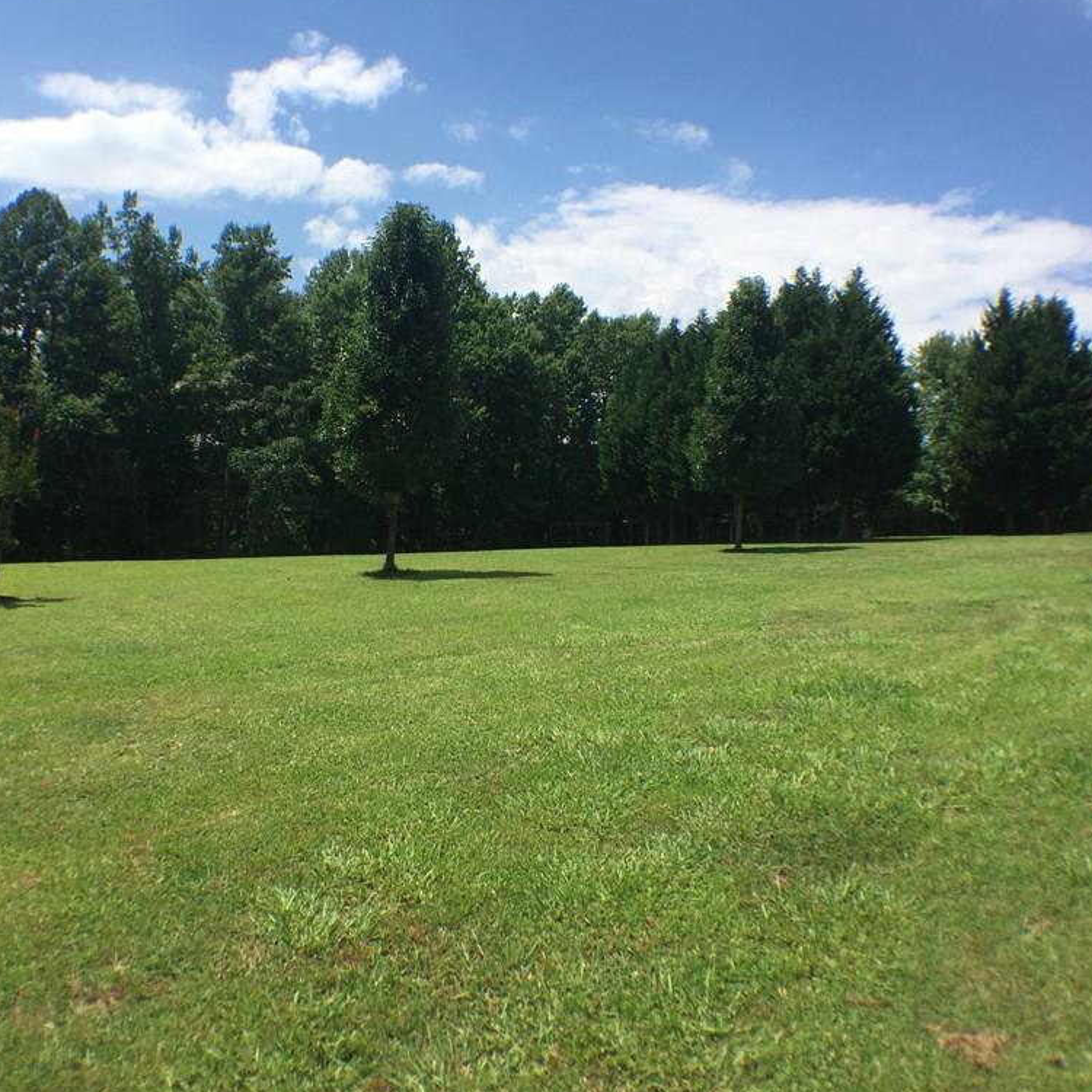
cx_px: 483
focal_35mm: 35
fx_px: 1249
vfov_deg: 47.2
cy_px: 539
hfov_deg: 47.1
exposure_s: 1/2475
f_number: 2.2
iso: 32
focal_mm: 4.15
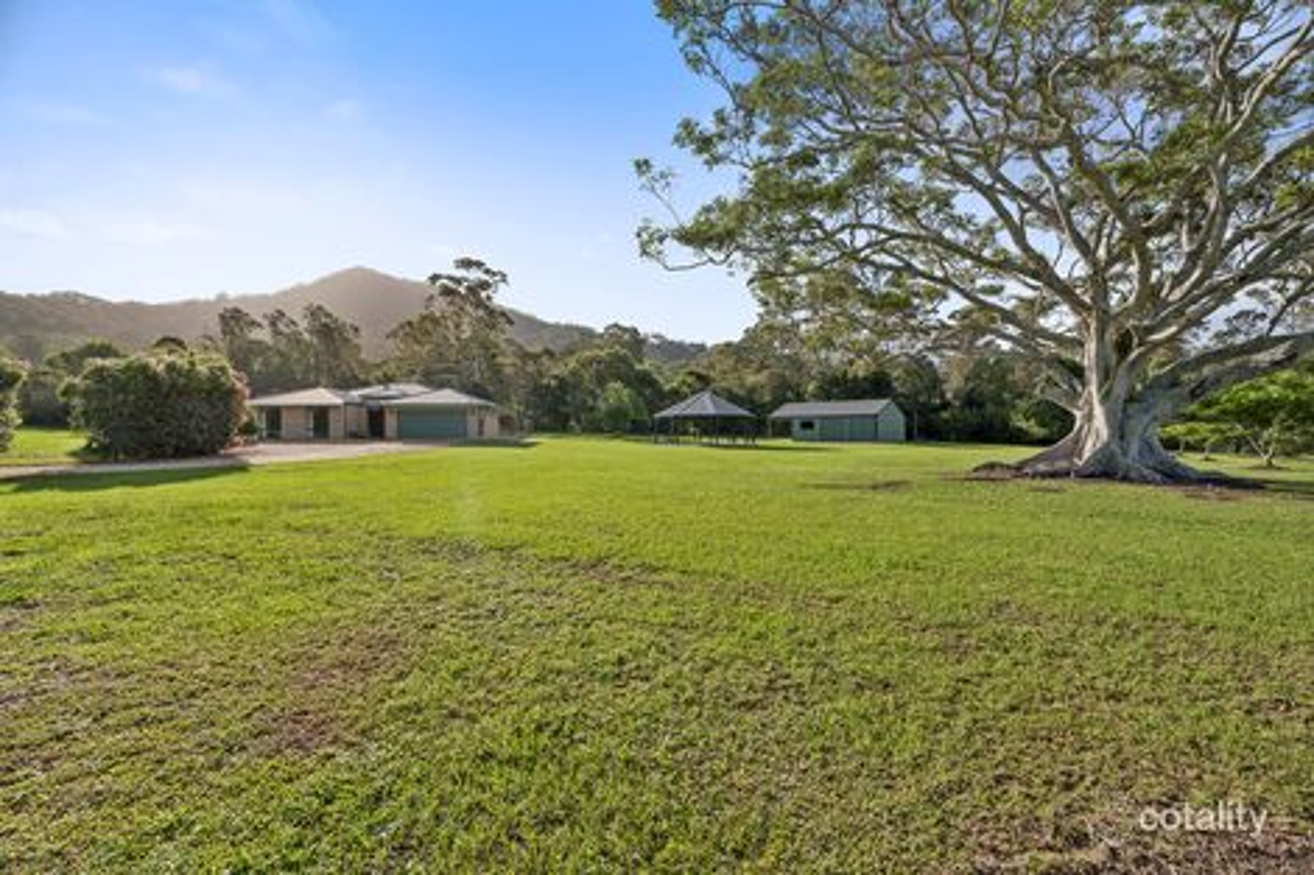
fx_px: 584
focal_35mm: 16
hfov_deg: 96.8
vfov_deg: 73.7
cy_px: 438
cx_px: 657
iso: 200
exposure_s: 1/320
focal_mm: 16
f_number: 9
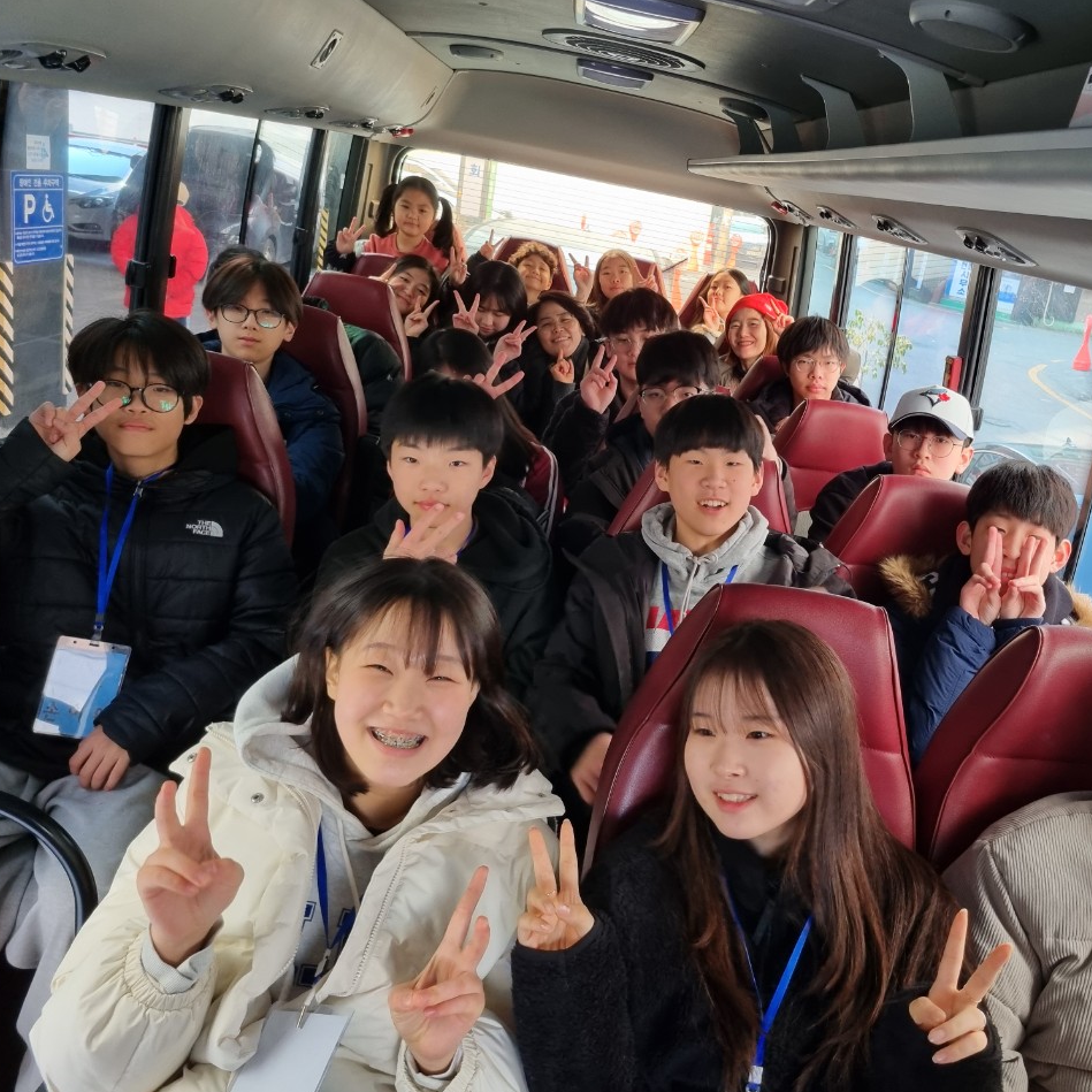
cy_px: 548
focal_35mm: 31
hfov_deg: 52.0
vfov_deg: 52.5
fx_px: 1106
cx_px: 682
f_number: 1.8
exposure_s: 1/60
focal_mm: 5.4
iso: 200
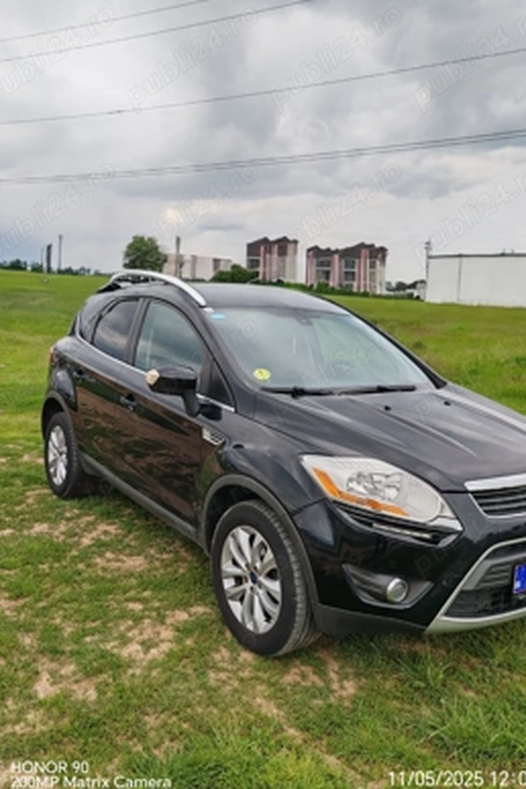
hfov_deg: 45.0
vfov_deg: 63.7
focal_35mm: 29
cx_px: 263
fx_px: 636
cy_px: 402
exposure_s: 1/680
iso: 50
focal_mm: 6.12
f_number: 1.9
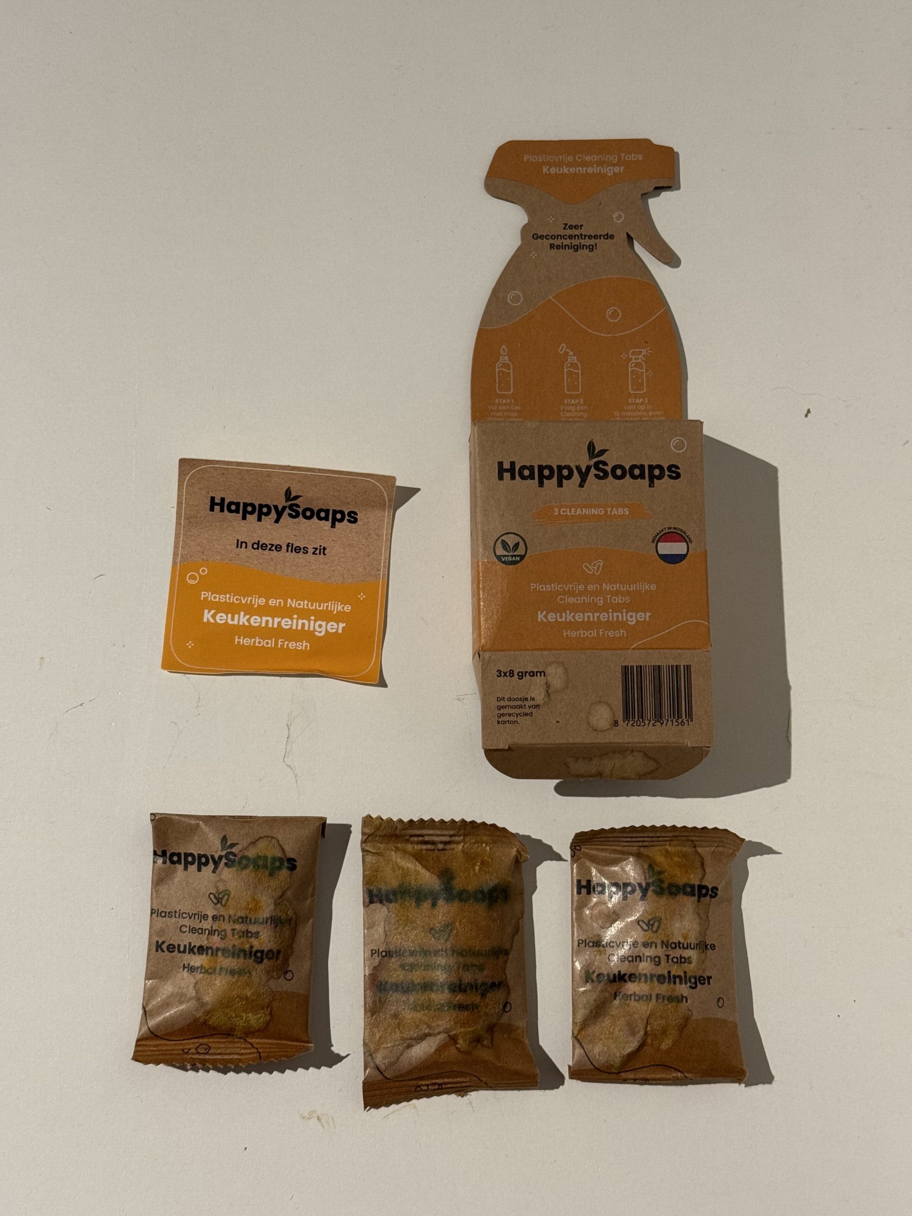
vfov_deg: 39.7
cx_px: 456
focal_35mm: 48
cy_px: 608
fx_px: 1686
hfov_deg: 30.3
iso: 160
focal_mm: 6.76
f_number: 1.78
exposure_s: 1/50
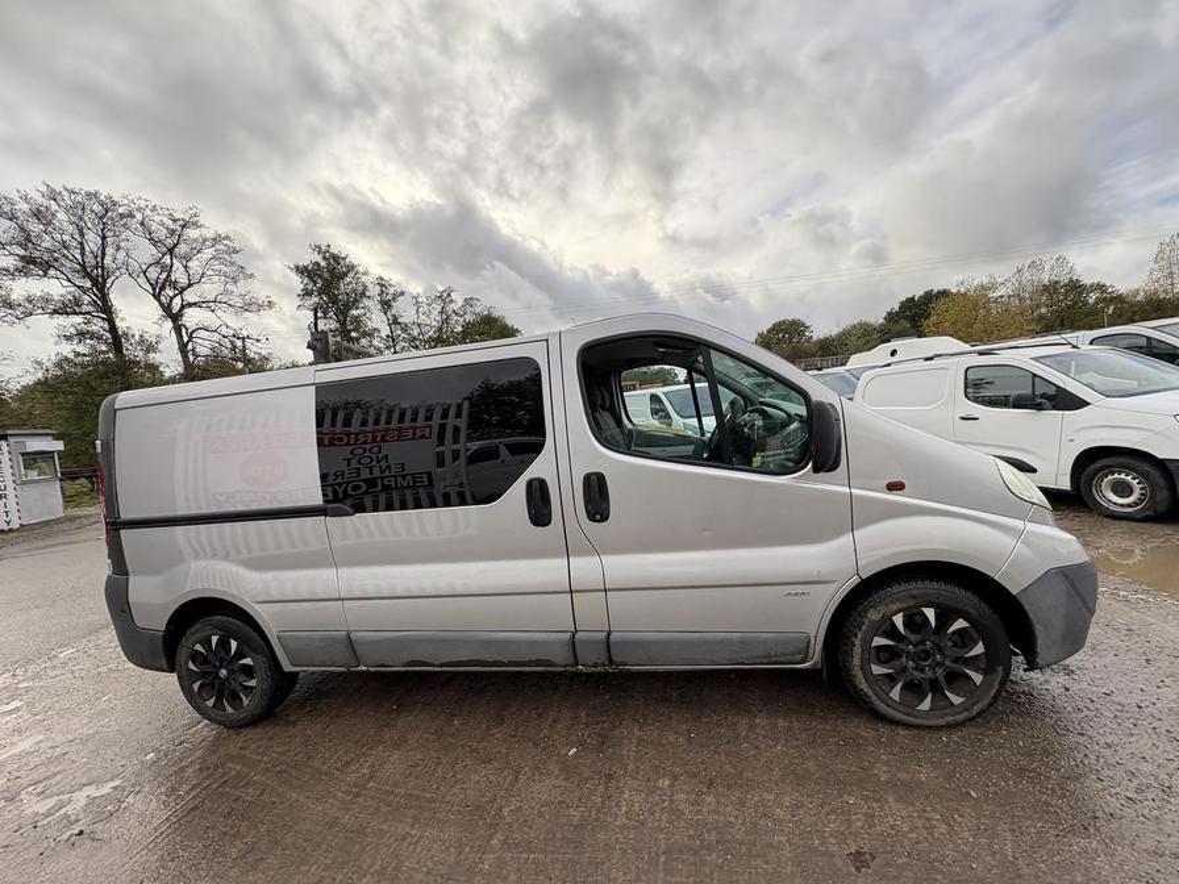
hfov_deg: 102.1
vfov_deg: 85.7
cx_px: 590
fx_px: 477
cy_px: 442
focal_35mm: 14
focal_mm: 2.22
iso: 50
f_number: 2.2
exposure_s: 1/518
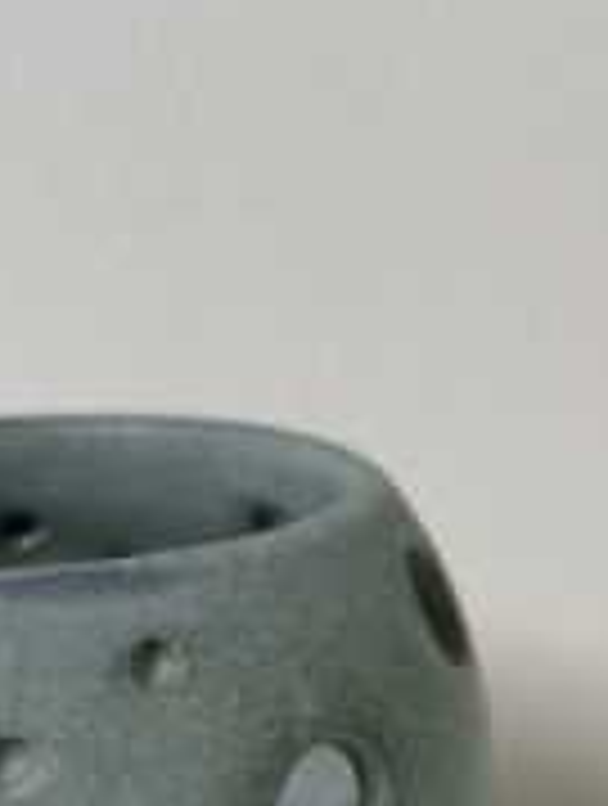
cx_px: 14
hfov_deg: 13.7
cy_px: 847
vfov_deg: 17.8
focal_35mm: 107
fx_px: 2497
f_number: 1.78
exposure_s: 1/121
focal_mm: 6.86
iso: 80
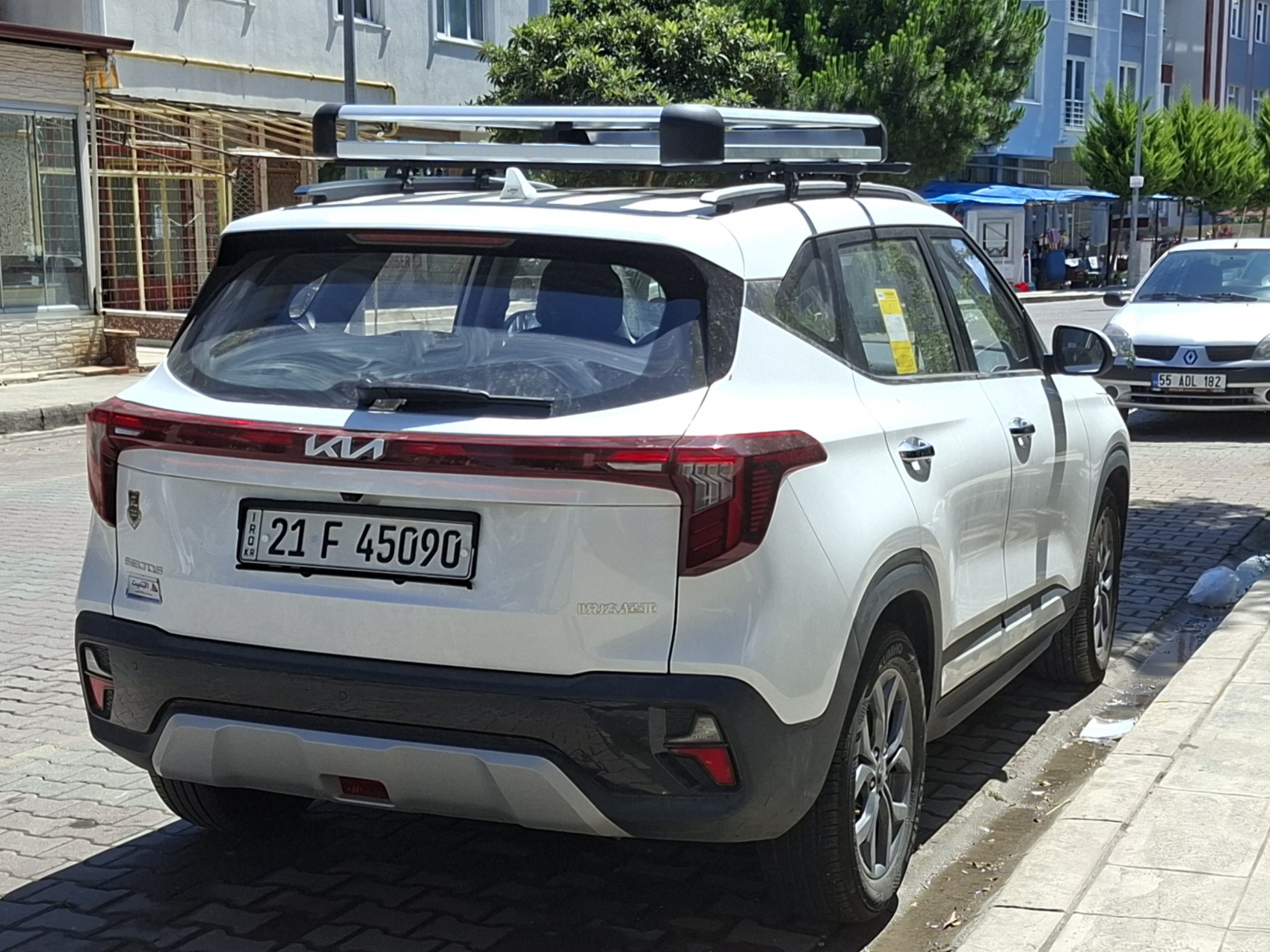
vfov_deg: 58.9
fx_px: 844
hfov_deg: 73.9
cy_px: 476
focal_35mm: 23
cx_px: 635
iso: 50
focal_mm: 5.54
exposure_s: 1/1667
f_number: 1.8
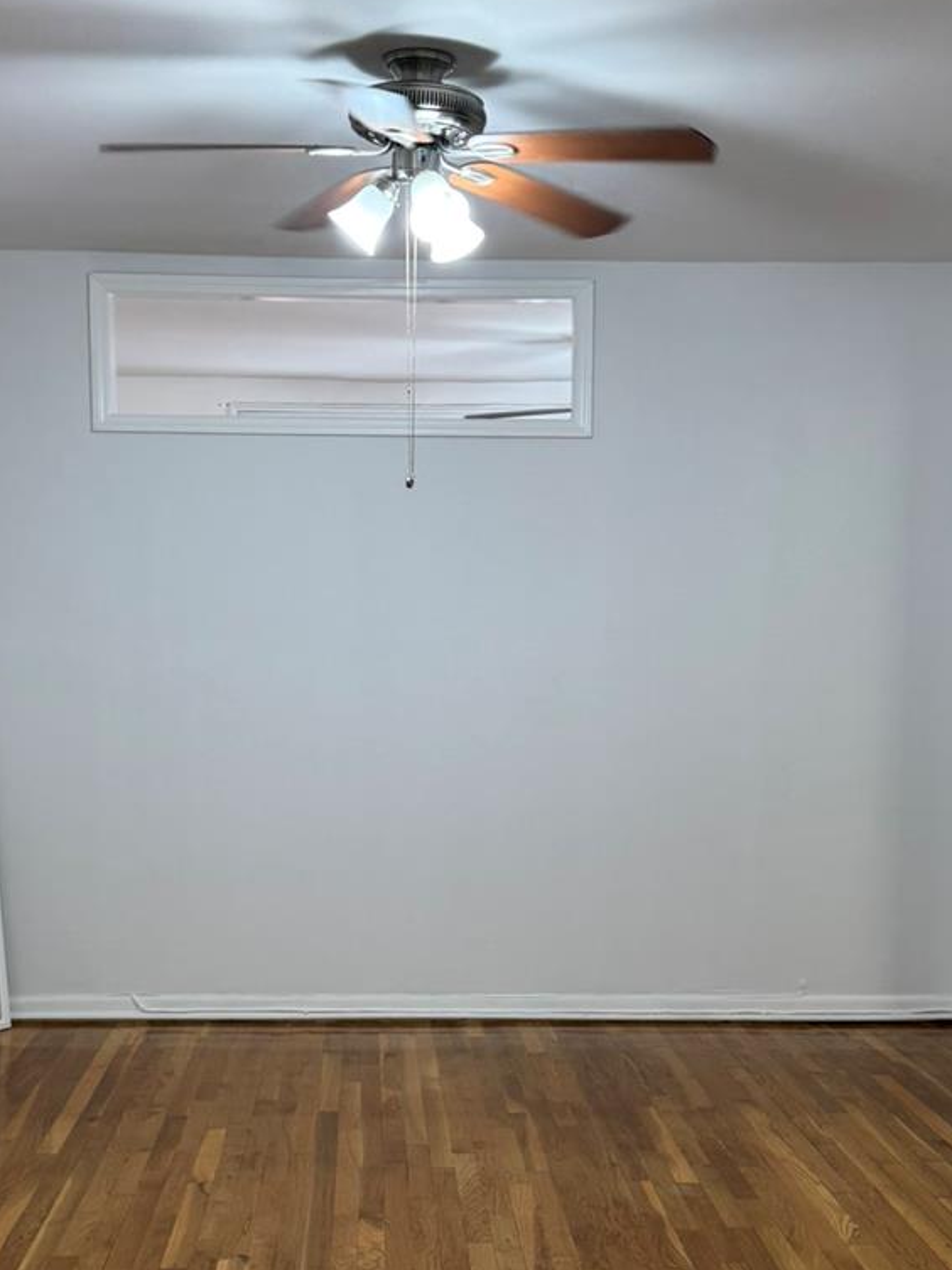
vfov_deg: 38.7
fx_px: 1797
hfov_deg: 29.7
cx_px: 444
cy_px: 789
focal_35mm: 49
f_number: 1.78
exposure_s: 1/60
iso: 125
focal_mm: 6.76
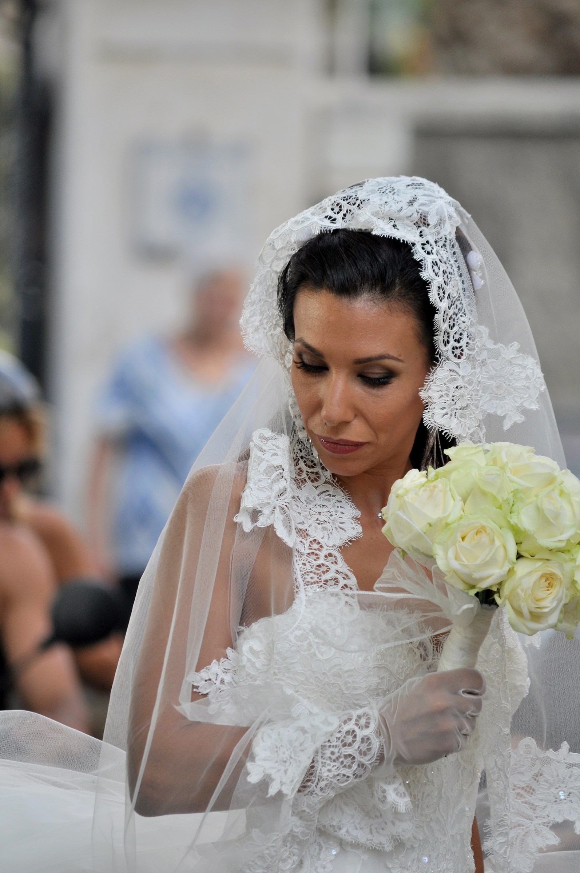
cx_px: 290
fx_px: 9812
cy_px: 436
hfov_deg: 3.4
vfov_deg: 5.1
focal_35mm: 405
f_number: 5.6
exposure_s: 1/500
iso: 280
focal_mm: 270
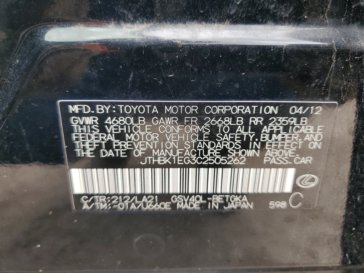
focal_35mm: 26
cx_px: 182
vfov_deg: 53.1
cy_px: 136
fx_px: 273
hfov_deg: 67.3
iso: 50
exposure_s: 1/286
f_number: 1.5
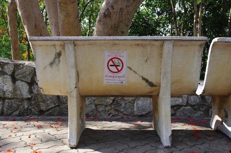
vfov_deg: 31.8
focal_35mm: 42
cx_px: 116
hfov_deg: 46.5
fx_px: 269
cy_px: 76
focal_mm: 28.13
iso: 400
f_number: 11
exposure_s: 1/125
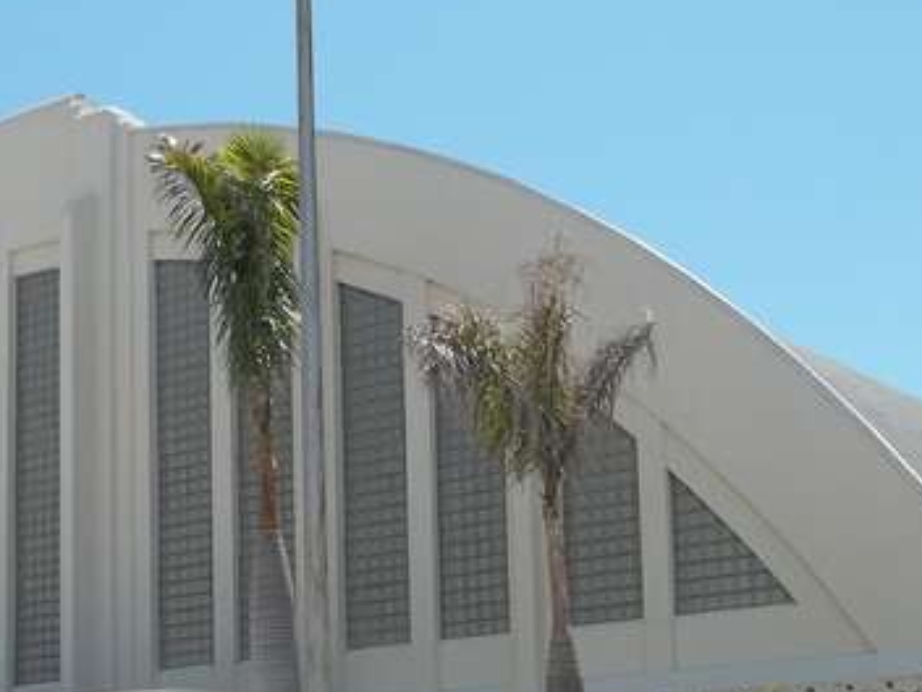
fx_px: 1998
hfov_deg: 25.8
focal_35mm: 75
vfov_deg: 19.3
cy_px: 629
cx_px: 291
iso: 64
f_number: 8
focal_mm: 5.9
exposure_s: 1/200
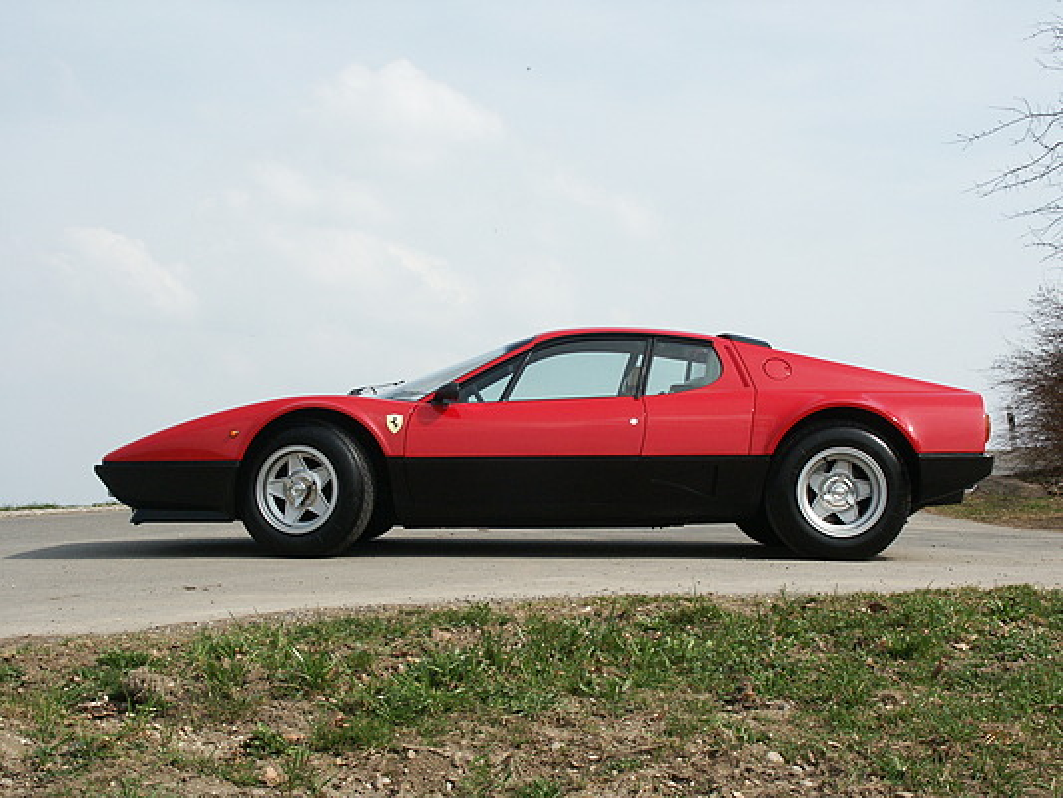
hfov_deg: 30.7
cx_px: 532
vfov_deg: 23.3
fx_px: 1935
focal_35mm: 63
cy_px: 399
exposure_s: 1/350
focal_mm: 15.76
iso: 100
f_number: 8
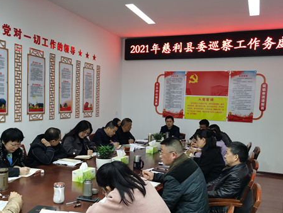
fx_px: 294
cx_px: 131
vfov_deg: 39.6
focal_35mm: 36
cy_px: 124
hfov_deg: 51.3
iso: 200
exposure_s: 1/50
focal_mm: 5.56
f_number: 1.6
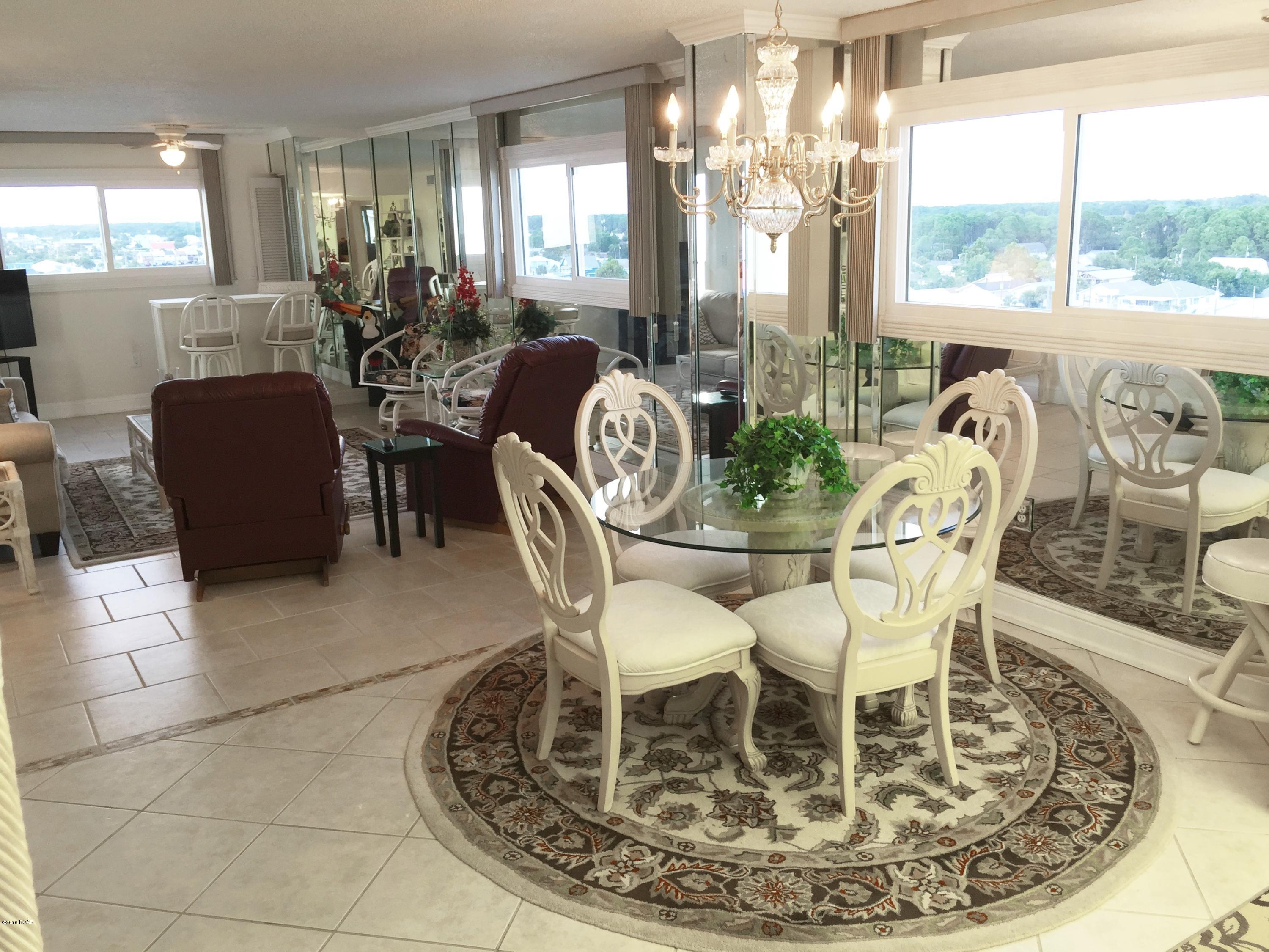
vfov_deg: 48.2
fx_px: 1063
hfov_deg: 61.7
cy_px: 476
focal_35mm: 29
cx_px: 634
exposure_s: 1/40
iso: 40
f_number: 2.2
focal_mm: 4.15
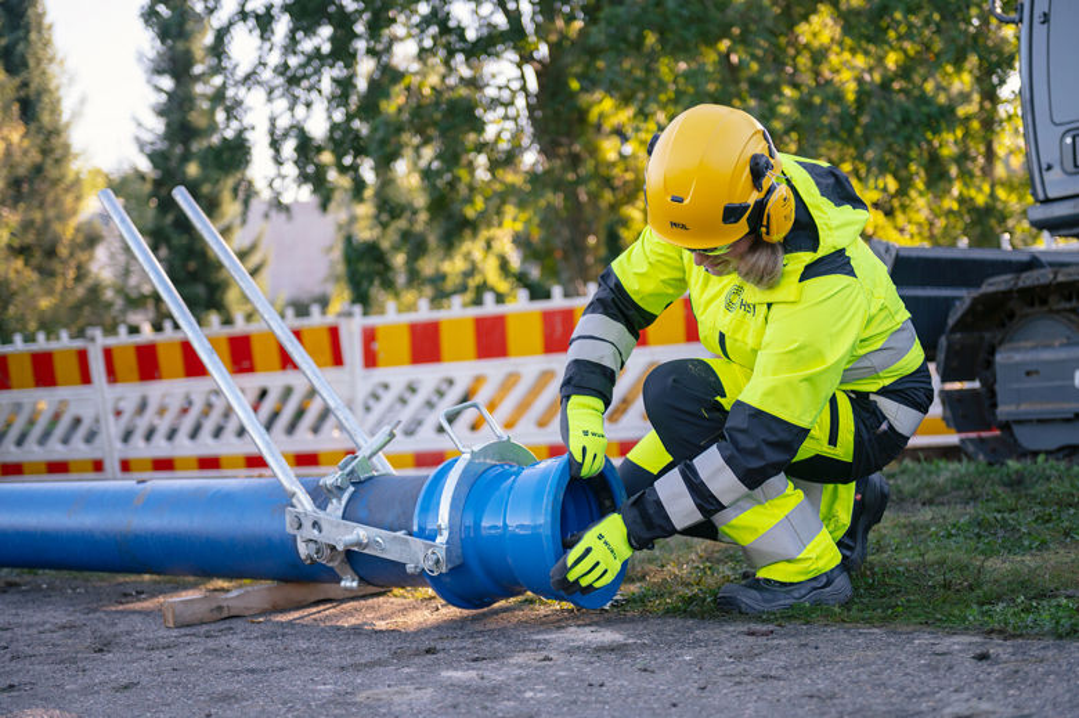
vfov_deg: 24.6
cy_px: 359
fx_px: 1647
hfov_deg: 36.3
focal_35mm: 55
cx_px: 540
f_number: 2.8
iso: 200
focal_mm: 55
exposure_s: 1/1250
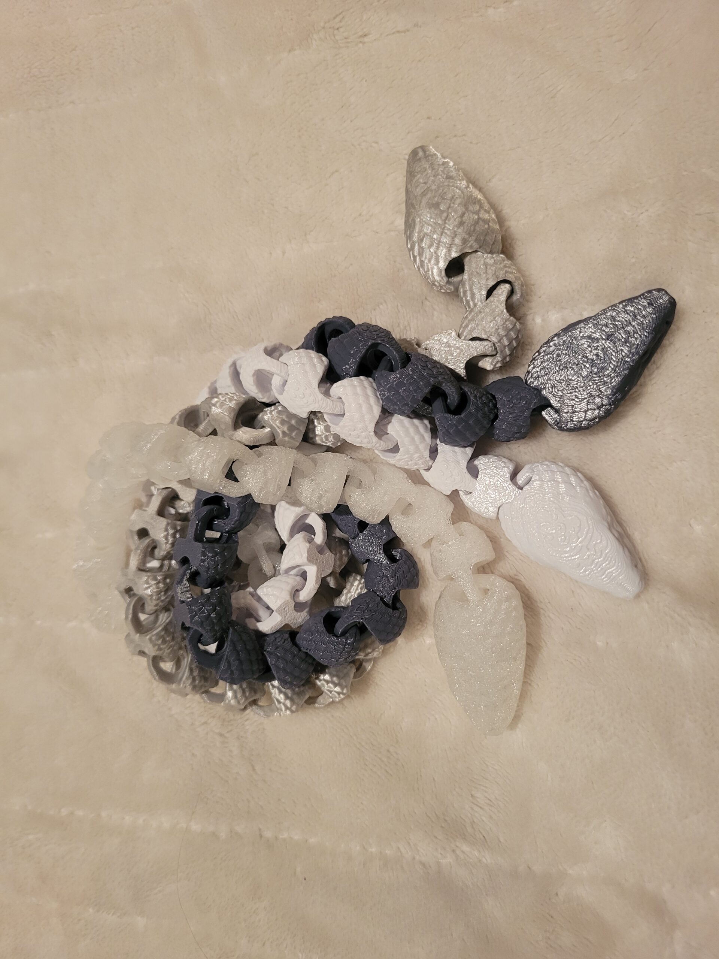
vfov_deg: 67.3
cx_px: 360
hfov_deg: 53.1
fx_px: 720
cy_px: 480
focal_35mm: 26
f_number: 1.8
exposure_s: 1/40
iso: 400
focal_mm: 5.4
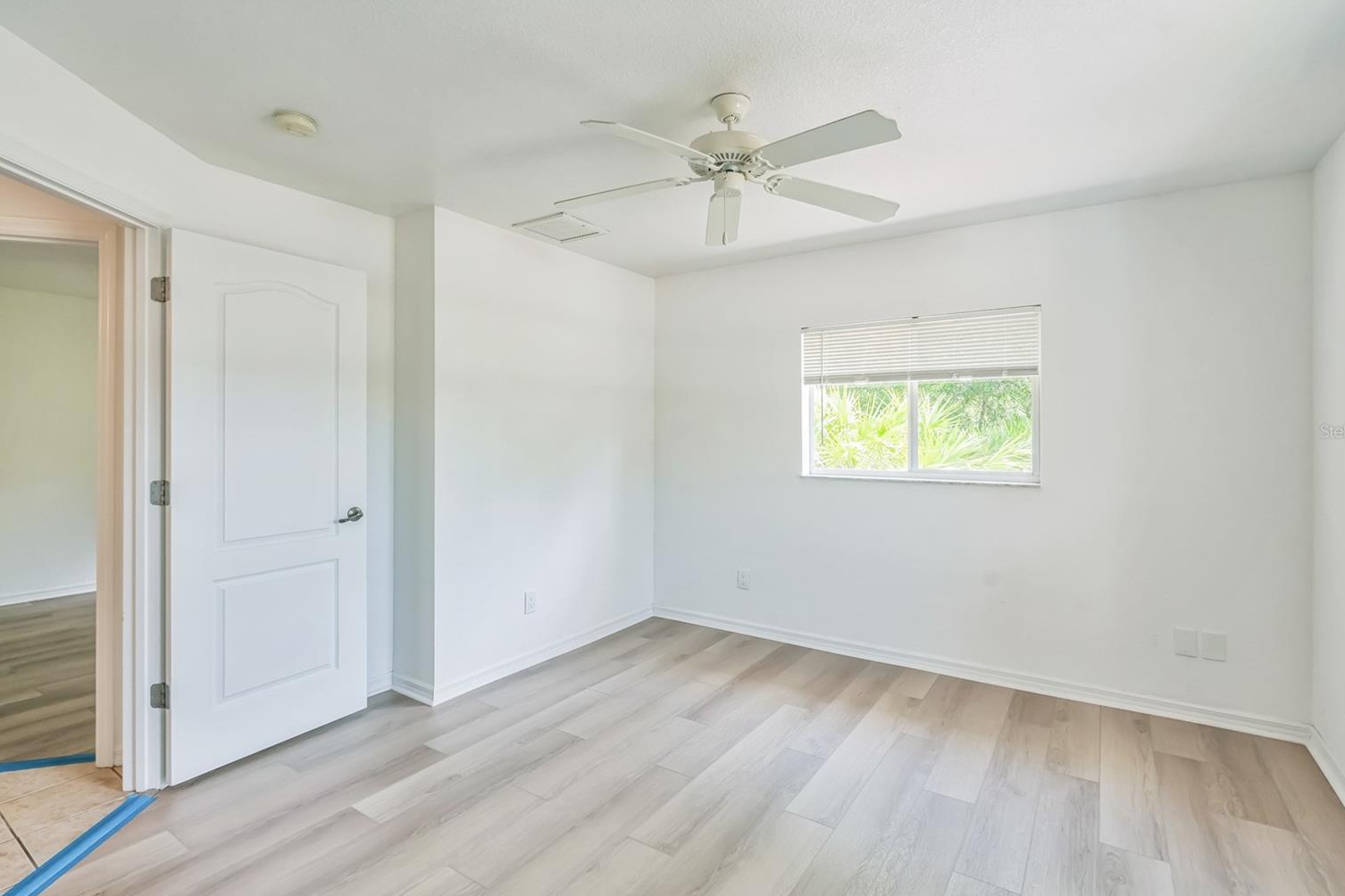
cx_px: 685
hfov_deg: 93.3
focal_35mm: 17
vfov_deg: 70.4
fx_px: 635
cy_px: 431
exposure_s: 1/50
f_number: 8
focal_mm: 16
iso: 400
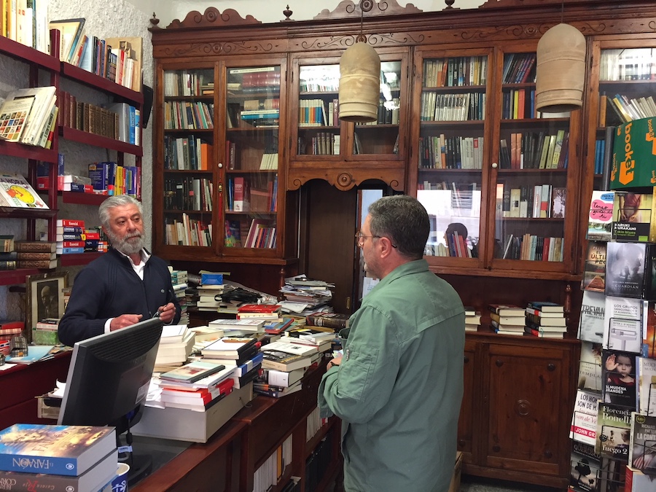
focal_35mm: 29
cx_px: 328
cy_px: 246
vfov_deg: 48.2
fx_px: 550
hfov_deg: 61.7
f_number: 2.2
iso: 160
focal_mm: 4.15
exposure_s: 1/33
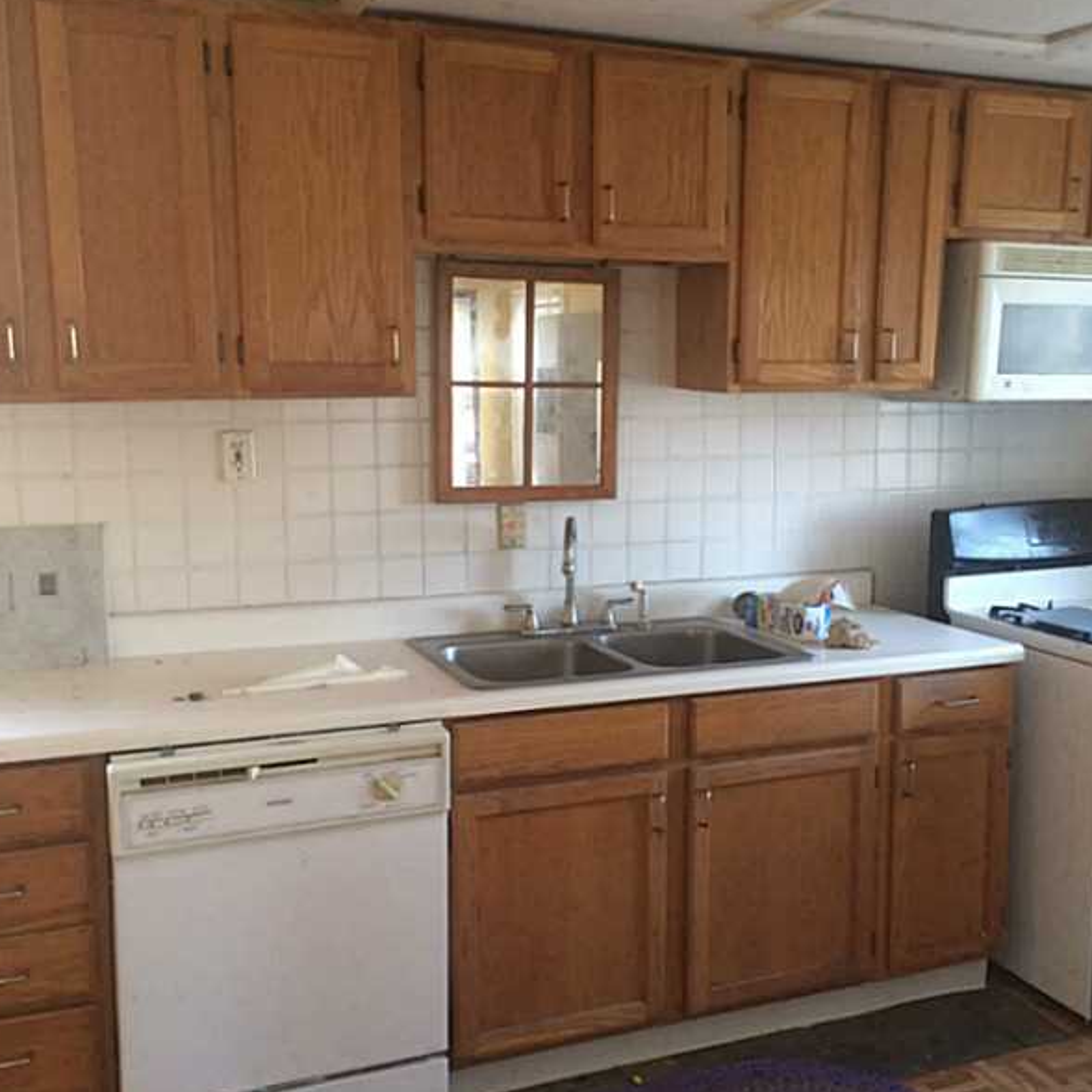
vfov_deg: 46.0
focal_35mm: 36
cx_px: 593
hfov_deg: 46.0
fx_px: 1285
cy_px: 543
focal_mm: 4.12
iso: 160
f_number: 2.2
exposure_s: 1/30
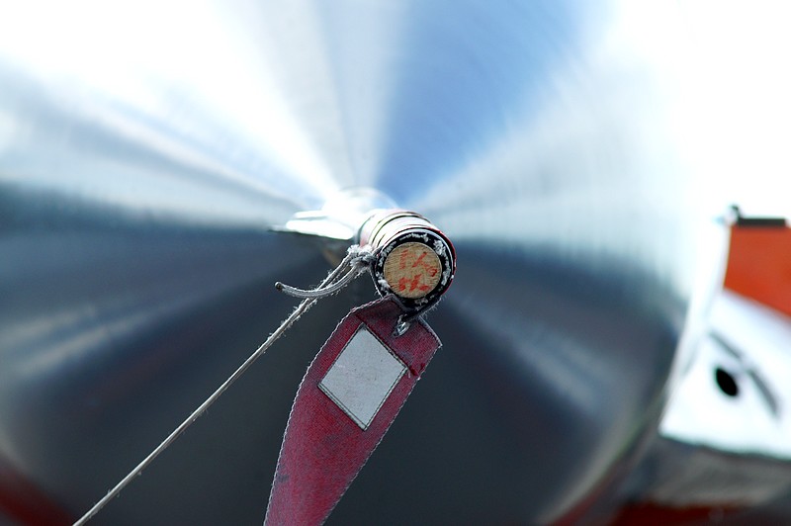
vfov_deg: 4.4
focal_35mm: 315
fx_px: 6915
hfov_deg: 6.5
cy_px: 263
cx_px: 396
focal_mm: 210
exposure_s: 1/160
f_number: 10
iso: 200
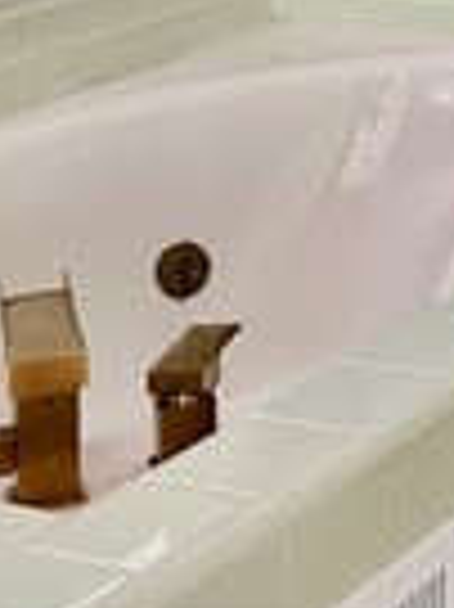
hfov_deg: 11.2
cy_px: -446
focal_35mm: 114
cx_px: 1025
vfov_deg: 15.2
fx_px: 1997
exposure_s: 1/119
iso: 250
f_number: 1.78
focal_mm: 6.86
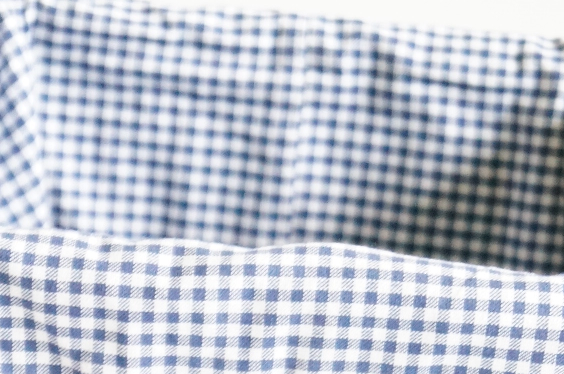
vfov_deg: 7.6
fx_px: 2801
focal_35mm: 179
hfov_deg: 11.5
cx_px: 340
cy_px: 378
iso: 3200
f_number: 5.6
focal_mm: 55
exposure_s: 1/100
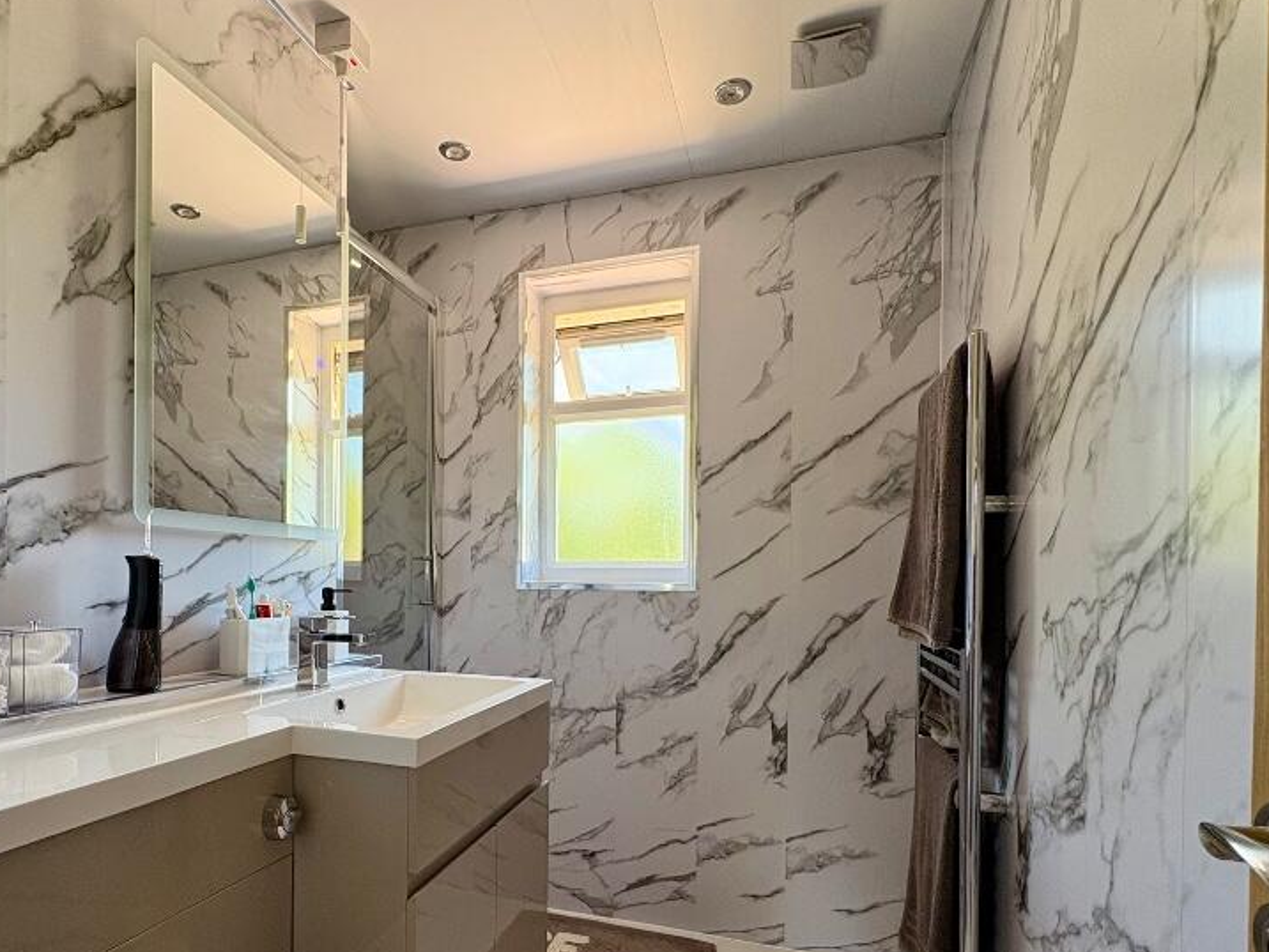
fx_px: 733
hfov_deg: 80.9
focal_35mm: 20
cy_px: 582
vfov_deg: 65.2
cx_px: 519
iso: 250
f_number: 2.2
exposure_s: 1/61
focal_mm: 2.22
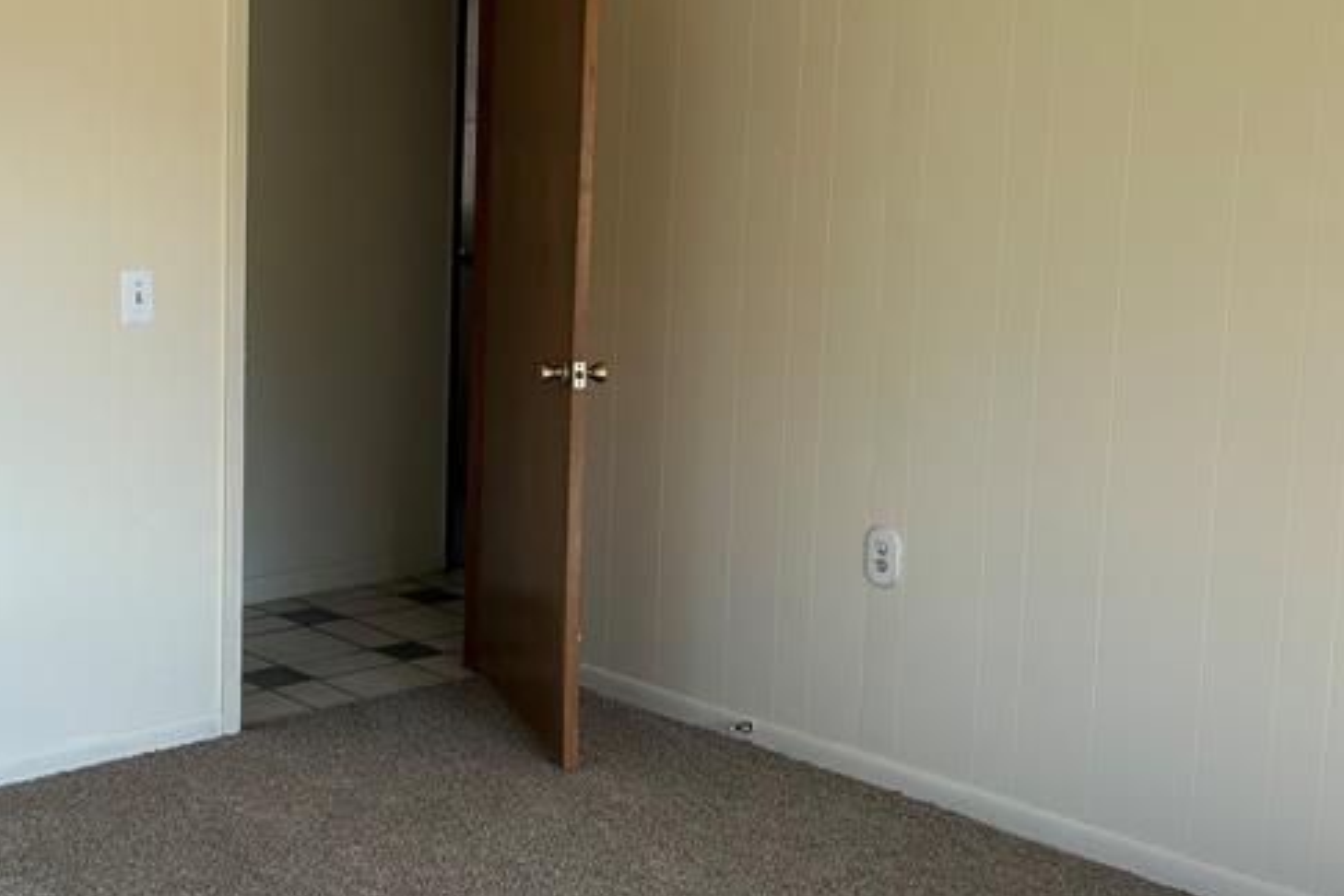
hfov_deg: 34.6
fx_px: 2128
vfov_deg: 23.8
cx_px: 420
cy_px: 376
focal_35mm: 57
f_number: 1.5
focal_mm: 5.7
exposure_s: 1/179
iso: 40
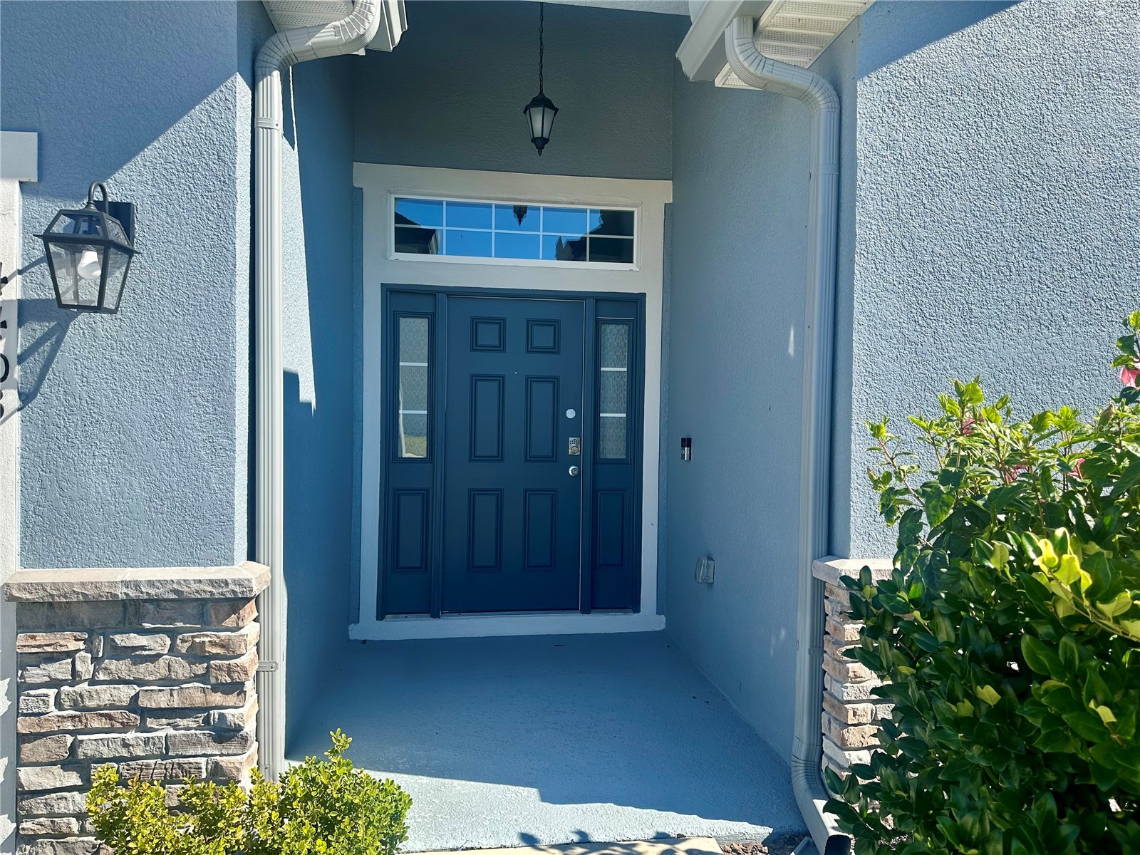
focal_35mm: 24
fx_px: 790
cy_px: 428
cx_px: 570
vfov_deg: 56.8
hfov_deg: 71.6
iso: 80
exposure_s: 1/2203
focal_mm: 6.86
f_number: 1.78
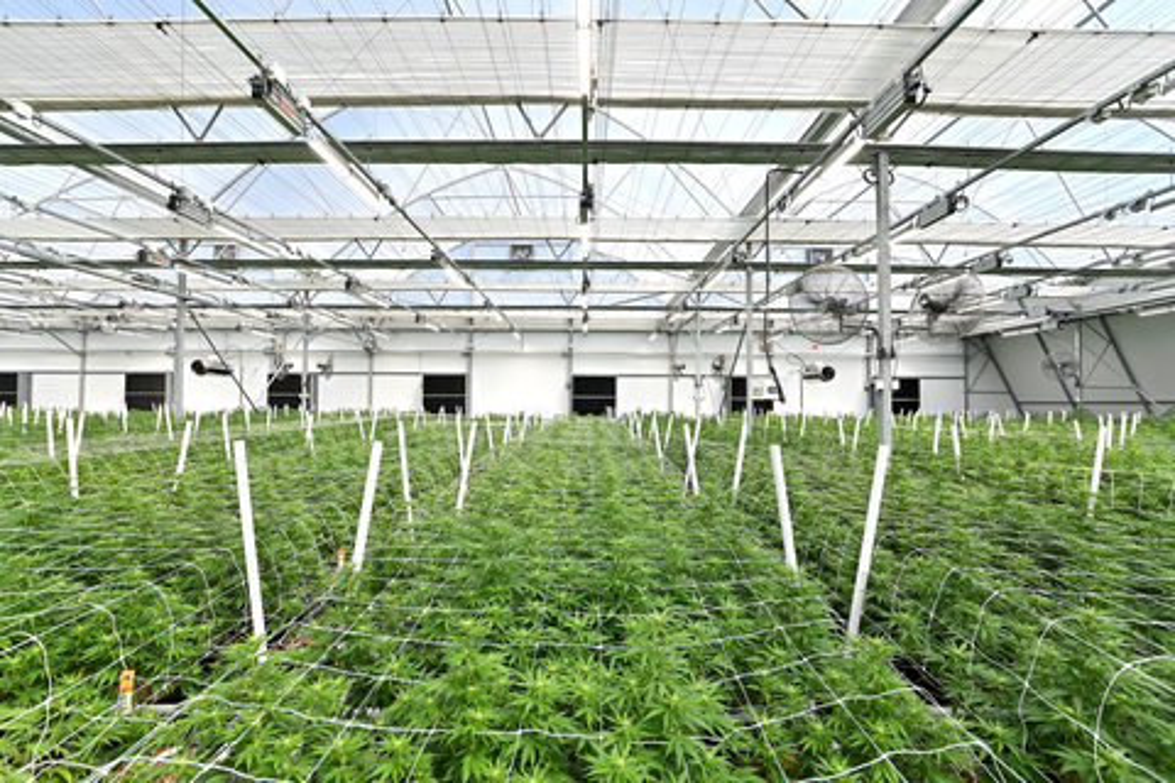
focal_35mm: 15
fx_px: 490
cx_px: 588
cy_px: 392
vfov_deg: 77.3
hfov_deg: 100.4
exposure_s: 1/200
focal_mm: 10
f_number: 5.6
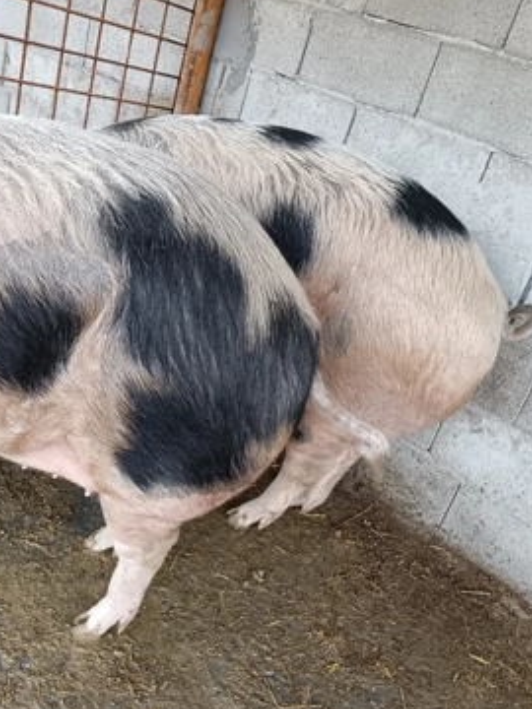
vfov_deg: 59.9
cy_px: 341
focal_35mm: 30
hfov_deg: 46.8
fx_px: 615
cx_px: 268
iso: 464
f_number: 1.9
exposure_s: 1/100
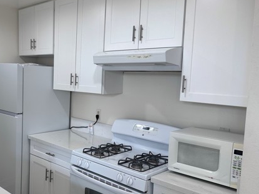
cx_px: 66
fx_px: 277
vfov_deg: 38.6
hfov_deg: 48.3
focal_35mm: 37
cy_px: 101
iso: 64
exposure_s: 1/120
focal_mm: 6.86
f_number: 1.78
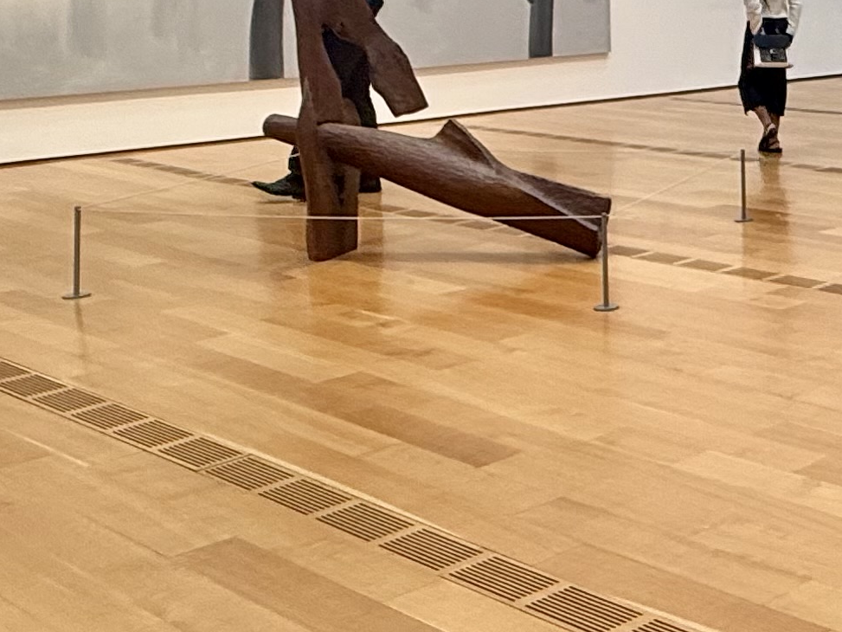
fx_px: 1411
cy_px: 43
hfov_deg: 27.9
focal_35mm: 58
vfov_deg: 24.4
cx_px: 1075
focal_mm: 2.22
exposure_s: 1/120
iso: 125
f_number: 2.2
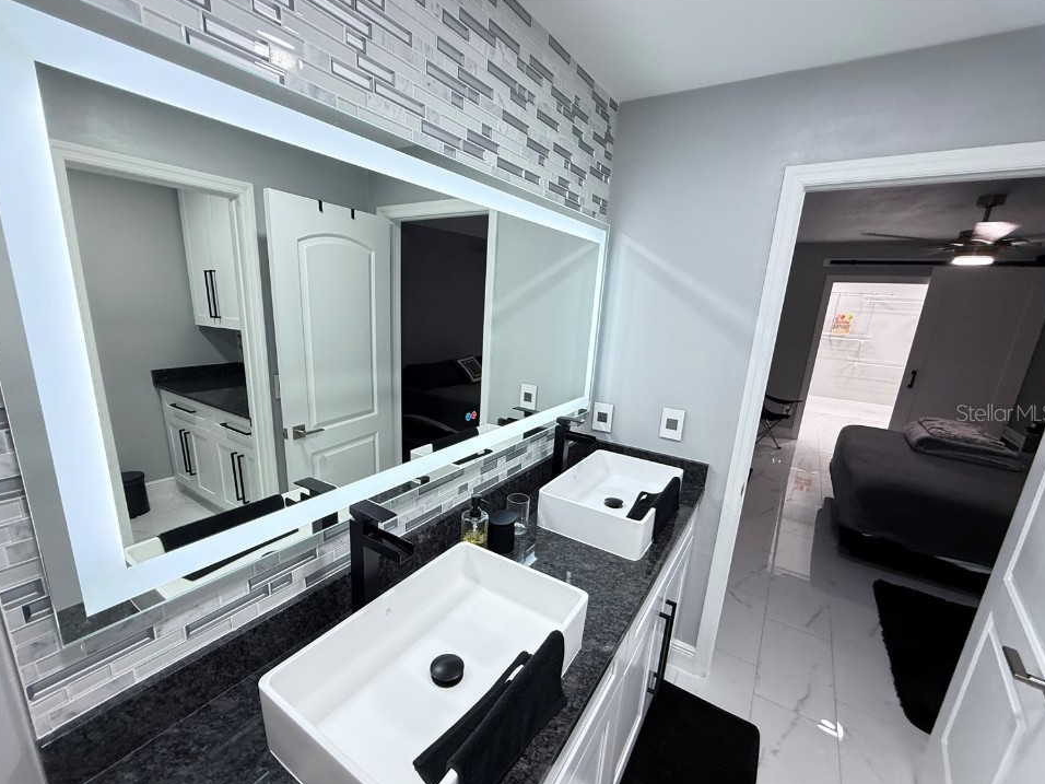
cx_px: 500
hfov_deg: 98.1
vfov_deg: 81.7
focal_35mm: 15
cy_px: 412
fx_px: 453
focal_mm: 2.22
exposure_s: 1/61
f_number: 2.2
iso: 250
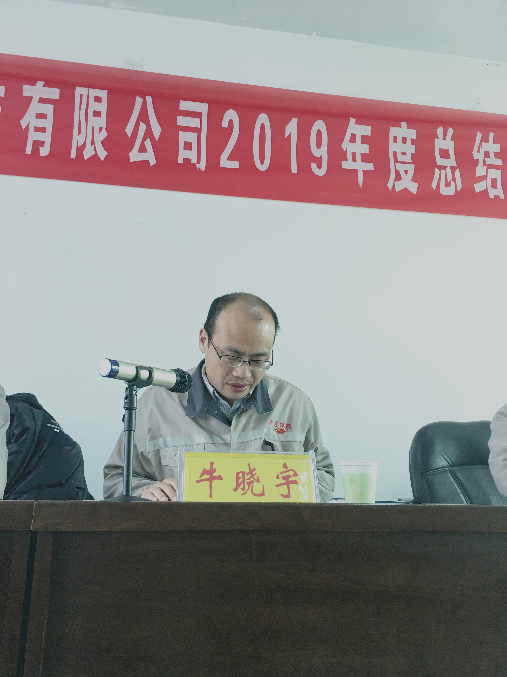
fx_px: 566
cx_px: 254
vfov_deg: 61.7
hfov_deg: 48.2
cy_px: 338
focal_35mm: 29
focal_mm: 4.15
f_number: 2.2
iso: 50
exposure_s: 1/17
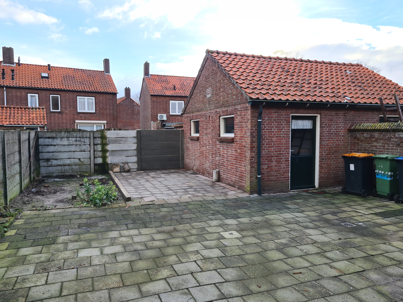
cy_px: 151
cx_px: 202
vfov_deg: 53.1
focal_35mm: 26
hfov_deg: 67.3
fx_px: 303
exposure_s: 1/355
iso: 50
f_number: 1.8
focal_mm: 5.4
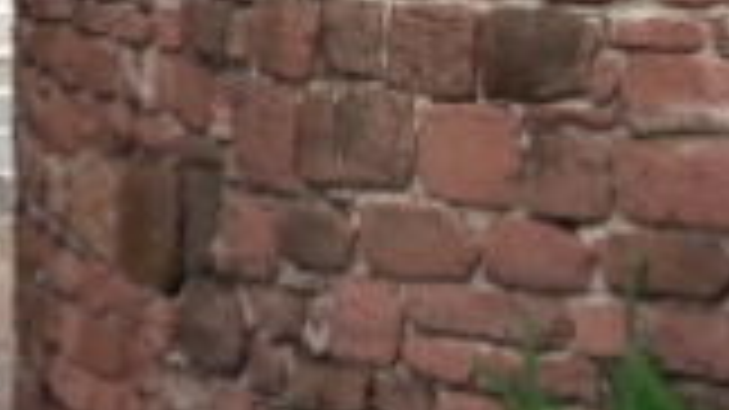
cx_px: -180
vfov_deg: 6.3
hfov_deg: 10.9
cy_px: -5
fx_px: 3729
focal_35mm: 193
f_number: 1.9
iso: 40
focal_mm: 3.7
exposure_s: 1/820
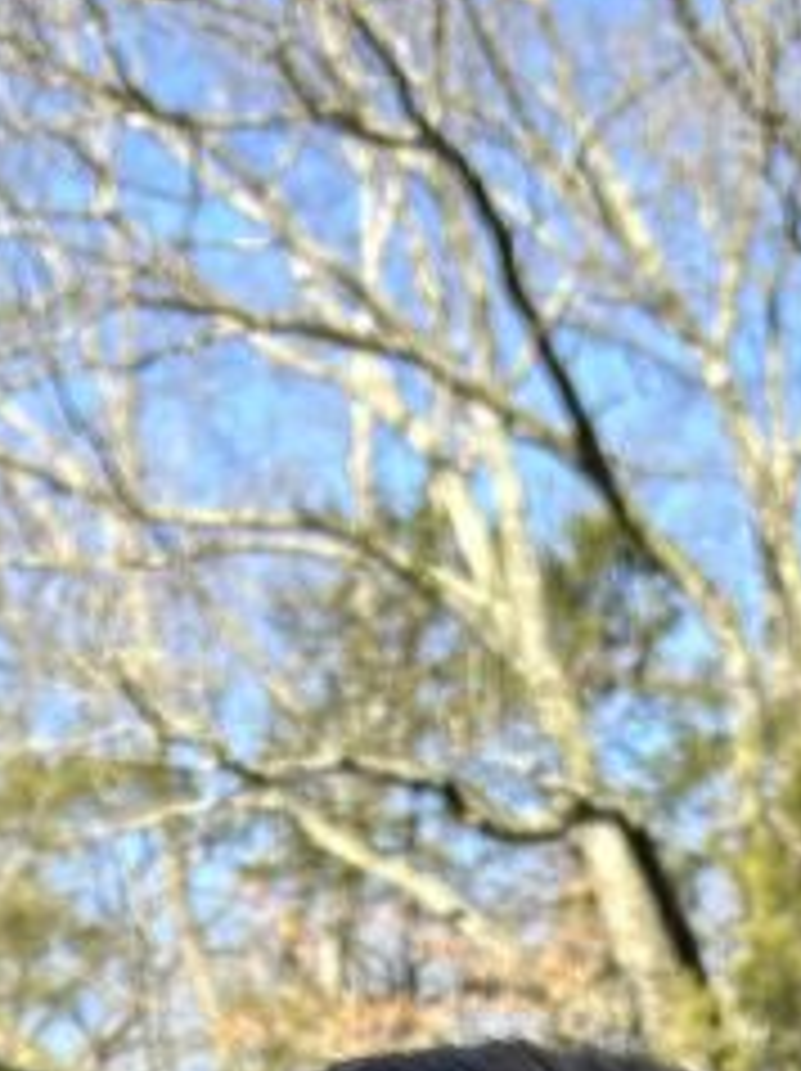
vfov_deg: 15.6
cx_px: 342
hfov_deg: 13.2
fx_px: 3462
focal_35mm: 112
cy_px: 1804
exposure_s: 1/709
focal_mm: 5.7
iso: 50
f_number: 1.5
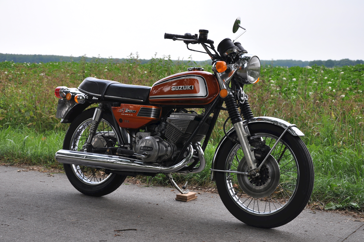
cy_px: 121
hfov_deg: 35.1
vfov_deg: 23.7
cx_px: 182
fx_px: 576
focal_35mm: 57
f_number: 7.1
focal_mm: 38
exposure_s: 1/200
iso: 200
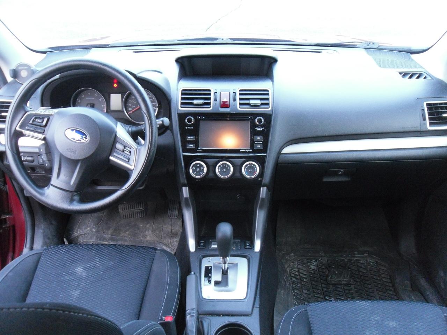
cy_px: 168
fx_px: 452
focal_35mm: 35
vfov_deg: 40.7
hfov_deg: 52.6
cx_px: 224
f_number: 3.5
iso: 400
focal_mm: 6.3
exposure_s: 1/9
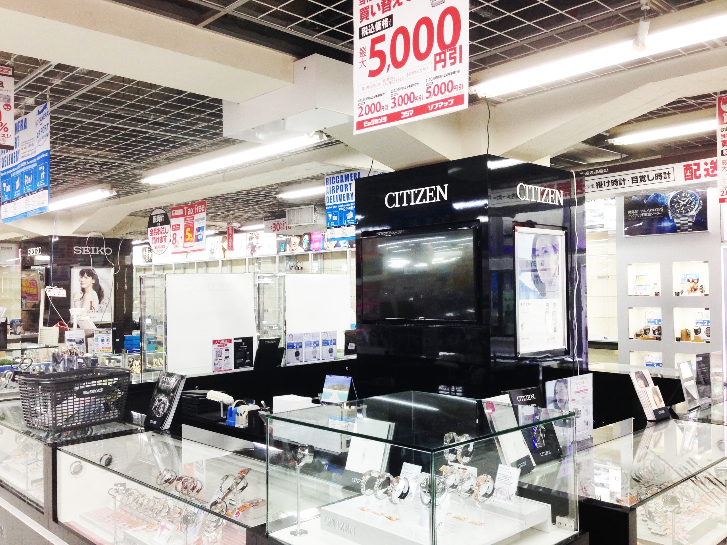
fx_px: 693
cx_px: 364
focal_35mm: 33
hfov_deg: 55.4
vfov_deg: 42.9
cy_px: 272
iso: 100
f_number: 2.4
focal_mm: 4.12
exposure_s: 1/120
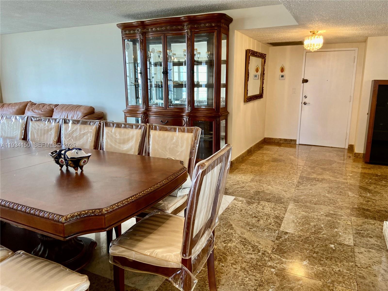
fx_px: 291
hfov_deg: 67.3
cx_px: 194
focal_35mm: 26
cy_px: 146
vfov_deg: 53.1
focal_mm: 4.25
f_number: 1.8
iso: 160
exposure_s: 1/60
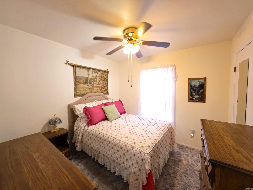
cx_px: 126
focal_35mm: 13
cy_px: 95
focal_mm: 2.2
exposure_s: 1/60
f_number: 1.9
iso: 250
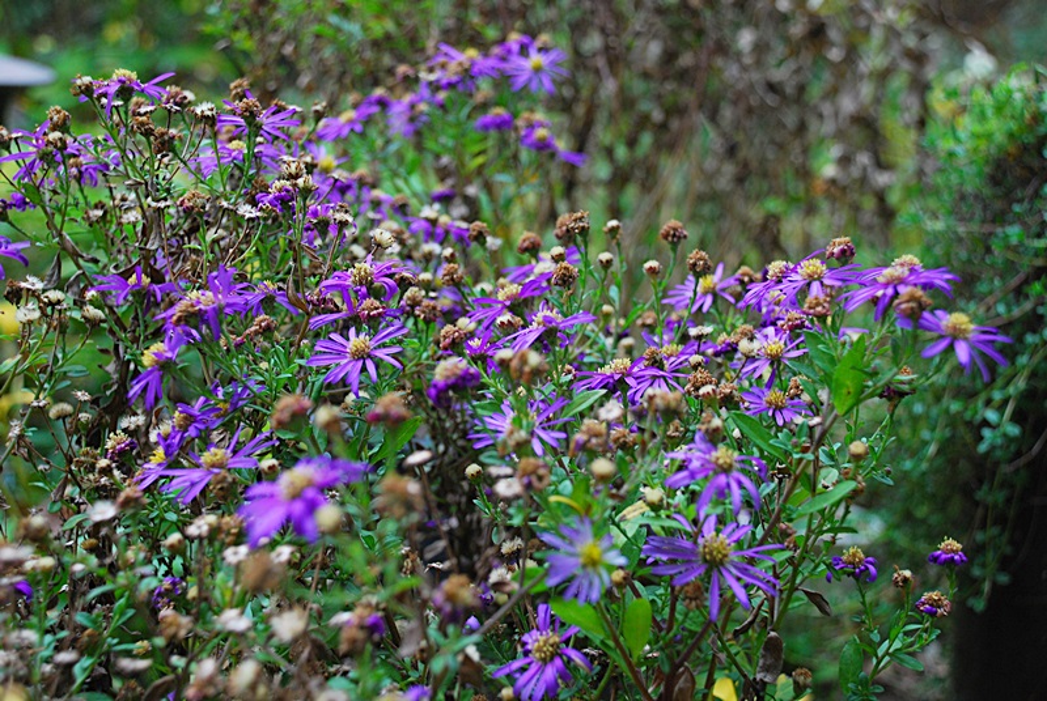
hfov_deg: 35.0
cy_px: 350
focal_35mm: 57
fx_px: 1660
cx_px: 524
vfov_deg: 23.9
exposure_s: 1/40
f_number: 4.5
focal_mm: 38
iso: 400
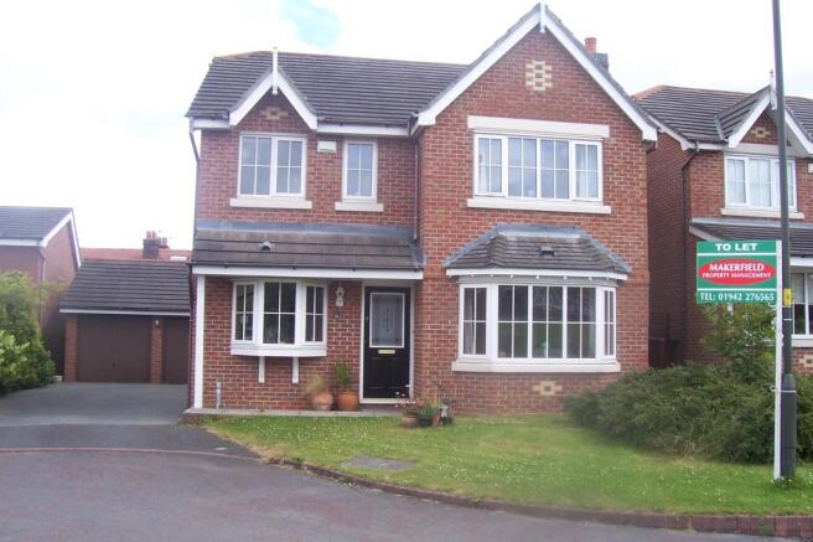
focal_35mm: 34
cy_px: 271
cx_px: 406
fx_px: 768
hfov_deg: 55.8
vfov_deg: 38.9
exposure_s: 1/180
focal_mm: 5.6
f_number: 5.6
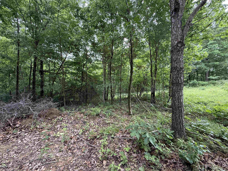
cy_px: 86
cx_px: 114
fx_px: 92
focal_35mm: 14
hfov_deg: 102.1
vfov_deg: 85.7
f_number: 2.2
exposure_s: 1/99
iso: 125
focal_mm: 2.22
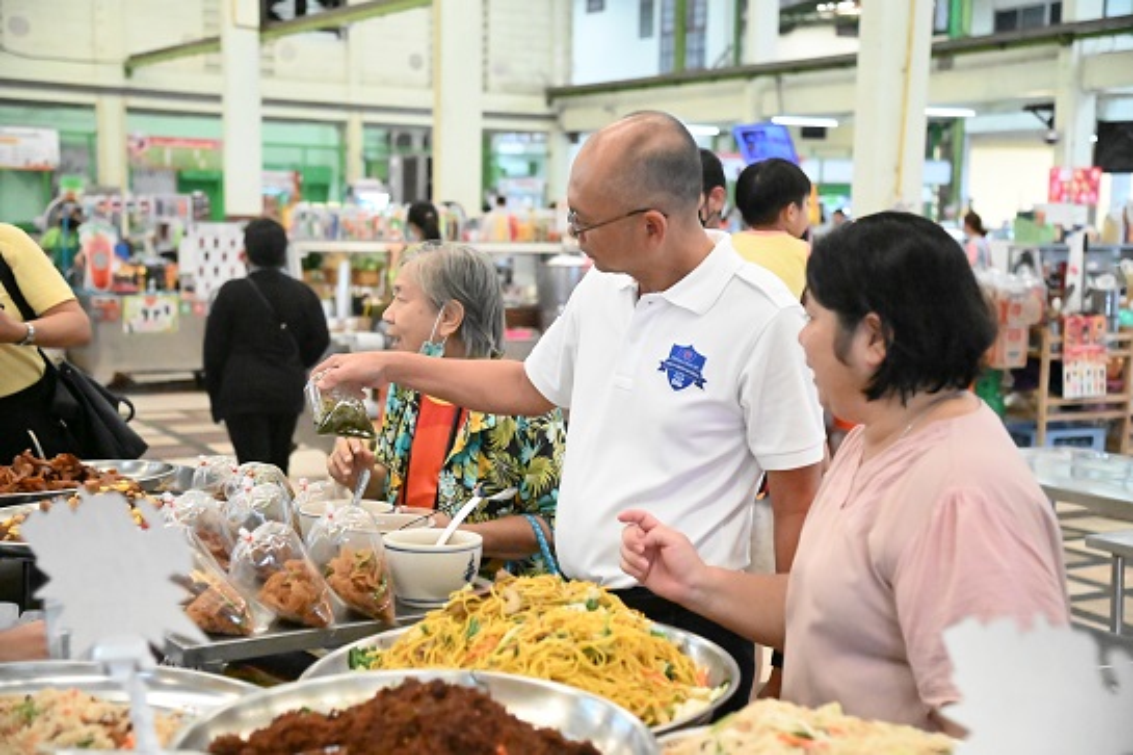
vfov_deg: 26.0
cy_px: 378
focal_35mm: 52
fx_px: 1636
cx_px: 566
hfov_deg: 38.2
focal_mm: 52
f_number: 4
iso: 51200
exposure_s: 1/2500
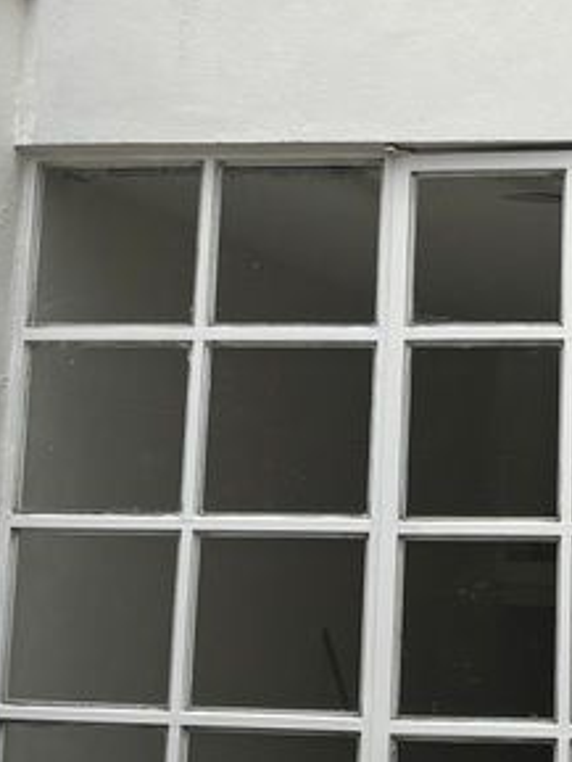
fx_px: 2378
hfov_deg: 13.5
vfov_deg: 17.5
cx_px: 564
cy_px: -90
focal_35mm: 108
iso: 50
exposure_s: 1/1616
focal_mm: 5.96
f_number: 1.6
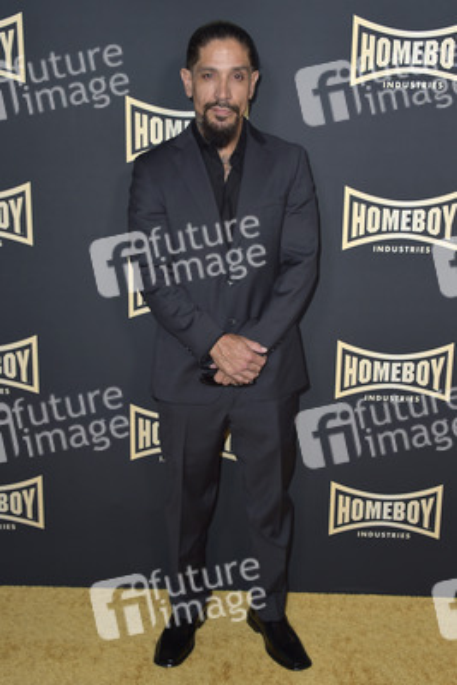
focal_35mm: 40
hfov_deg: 33.4
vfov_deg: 48.4
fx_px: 761
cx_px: 228
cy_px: 342
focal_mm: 40
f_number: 6.3
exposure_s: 1/250
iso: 320
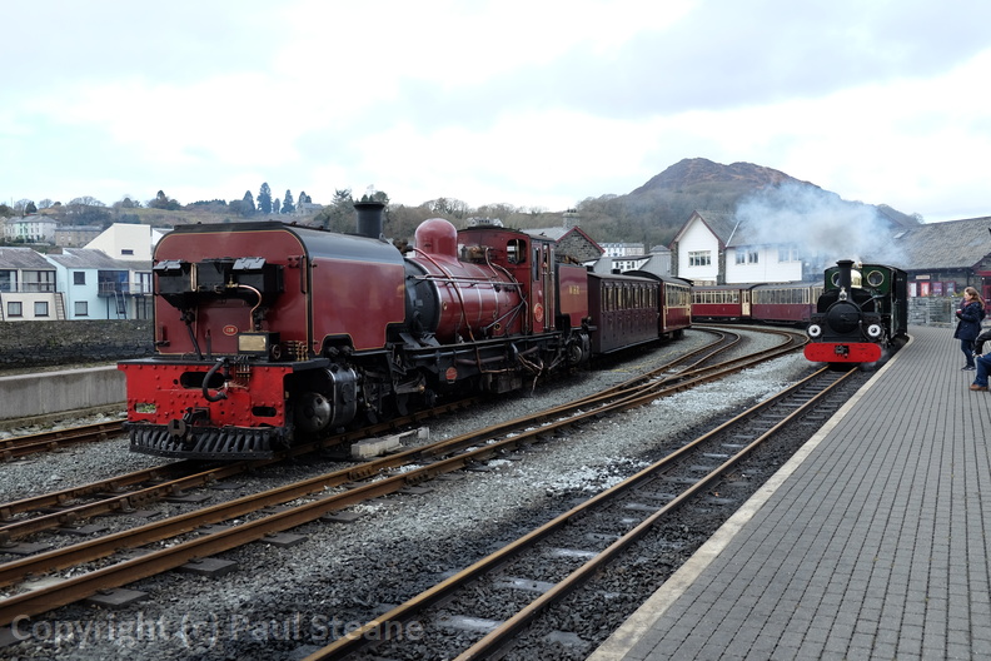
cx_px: 496
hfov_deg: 57.2
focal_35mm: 33
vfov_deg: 40.0
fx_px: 908
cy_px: 330
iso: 200
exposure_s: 1/500
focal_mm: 22.3
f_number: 3.2
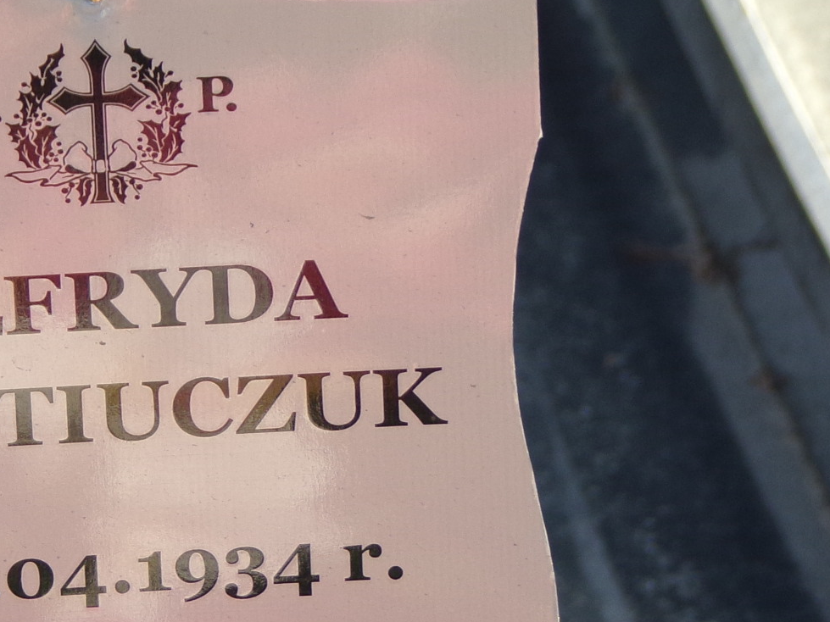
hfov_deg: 5.4
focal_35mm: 366
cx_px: 100
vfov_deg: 4.1
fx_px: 8775
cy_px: 471
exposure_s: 1/140
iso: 80
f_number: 4.7
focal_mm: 31.3
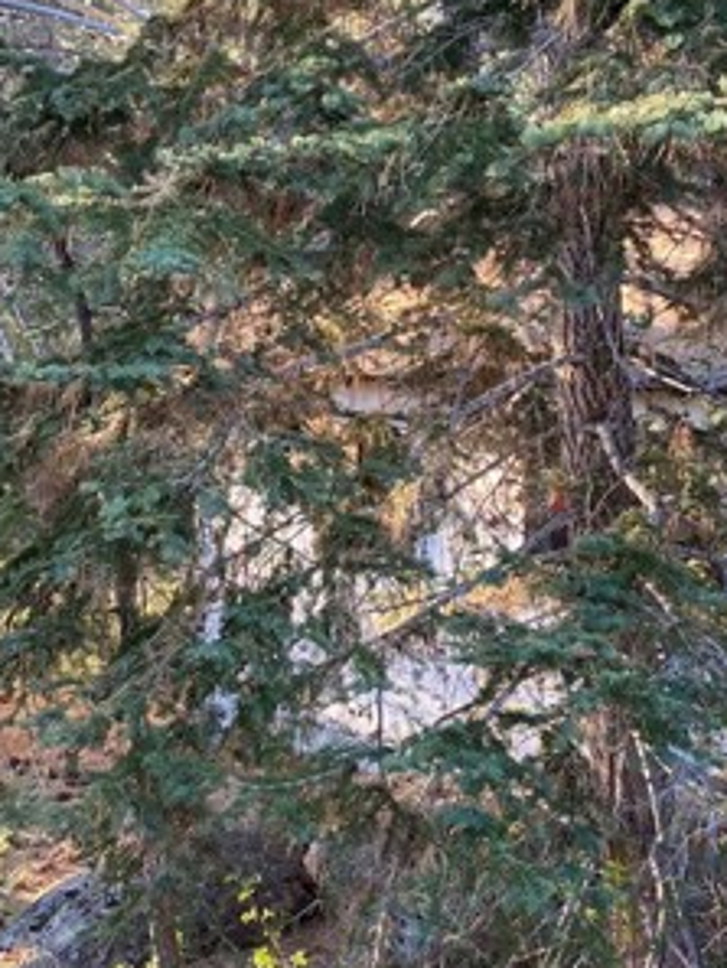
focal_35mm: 56
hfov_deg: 26.1
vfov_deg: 34.1
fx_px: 1567
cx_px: 352
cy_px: 355
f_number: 1.8
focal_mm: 4.25
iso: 125
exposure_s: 1/121
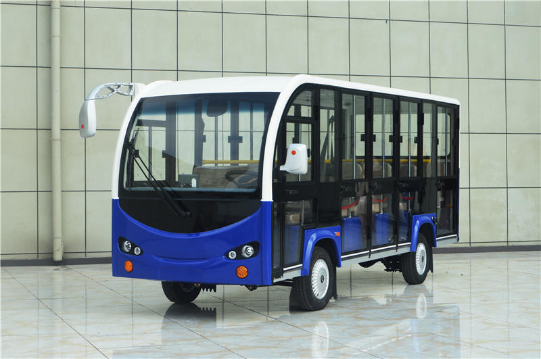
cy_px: 180
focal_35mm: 52
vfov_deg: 25.7
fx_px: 788
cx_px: 270
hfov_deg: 37.9
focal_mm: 35
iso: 100
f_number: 7.1
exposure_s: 1/200
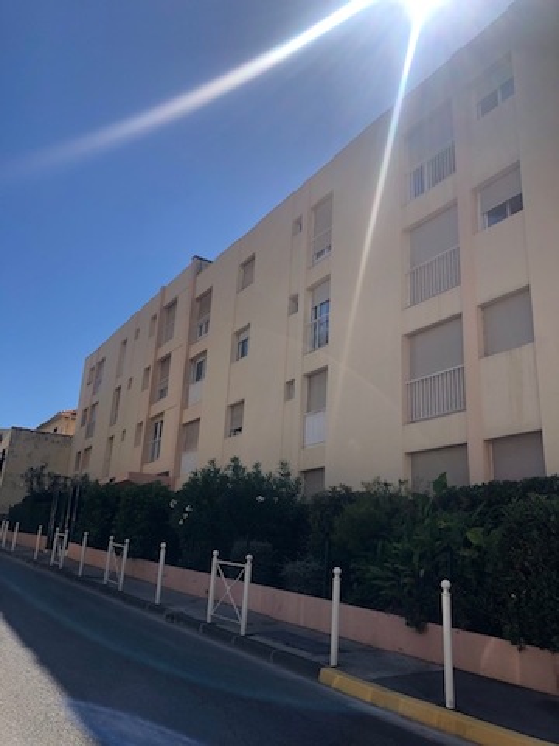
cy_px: 373
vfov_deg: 63.4
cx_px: 280
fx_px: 603
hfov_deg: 49.7
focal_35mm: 28
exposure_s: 1/2667
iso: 20
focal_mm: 3.99
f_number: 1.8
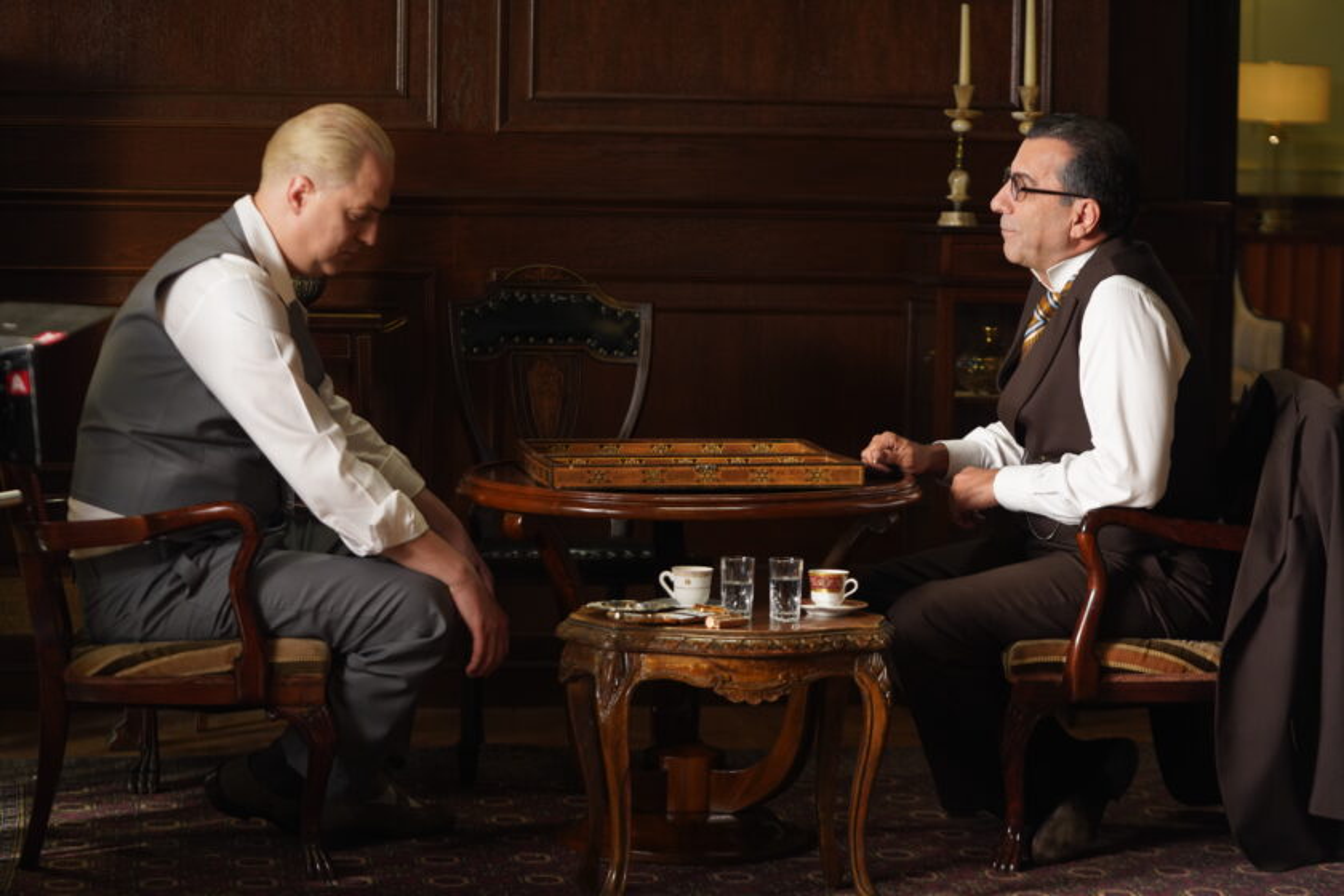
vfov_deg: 14.9
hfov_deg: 22.1
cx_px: 672
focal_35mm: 92
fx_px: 3434
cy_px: 448
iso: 1000
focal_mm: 92
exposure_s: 1/60
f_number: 3.5
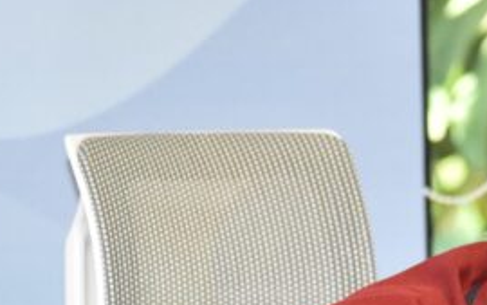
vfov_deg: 2.8
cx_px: 723
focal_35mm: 476
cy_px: 425
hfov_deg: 4.4
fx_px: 6320
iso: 1600
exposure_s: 1/200
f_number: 5
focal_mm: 82
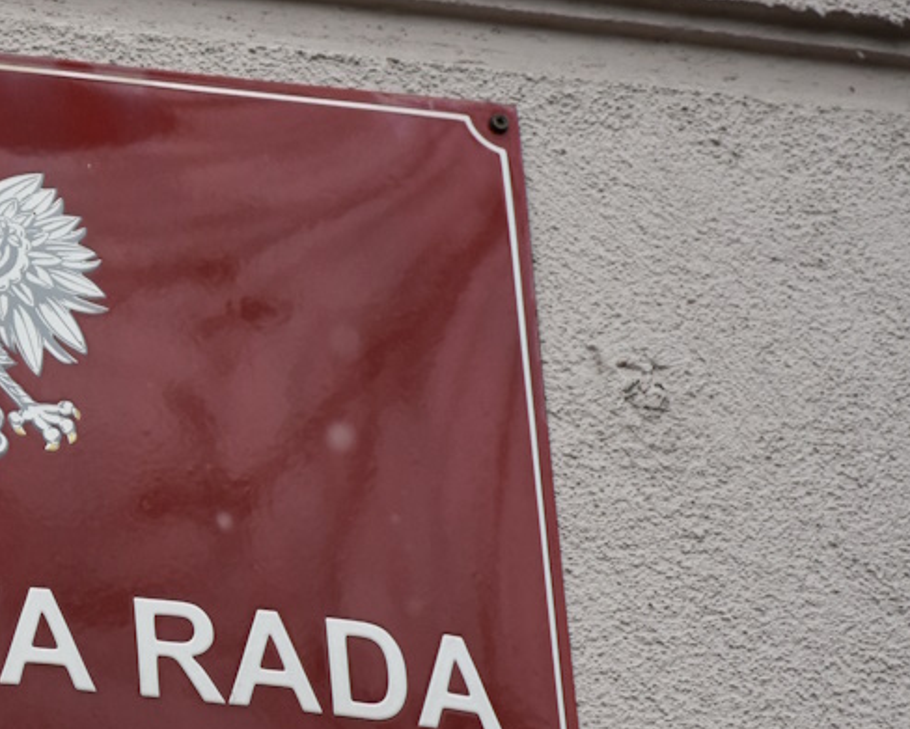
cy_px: 455
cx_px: -17
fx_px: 9786
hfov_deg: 5.3
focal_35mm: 363
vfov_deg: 4.3
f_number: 5.6
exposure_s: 1/500
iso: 800
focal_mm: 105
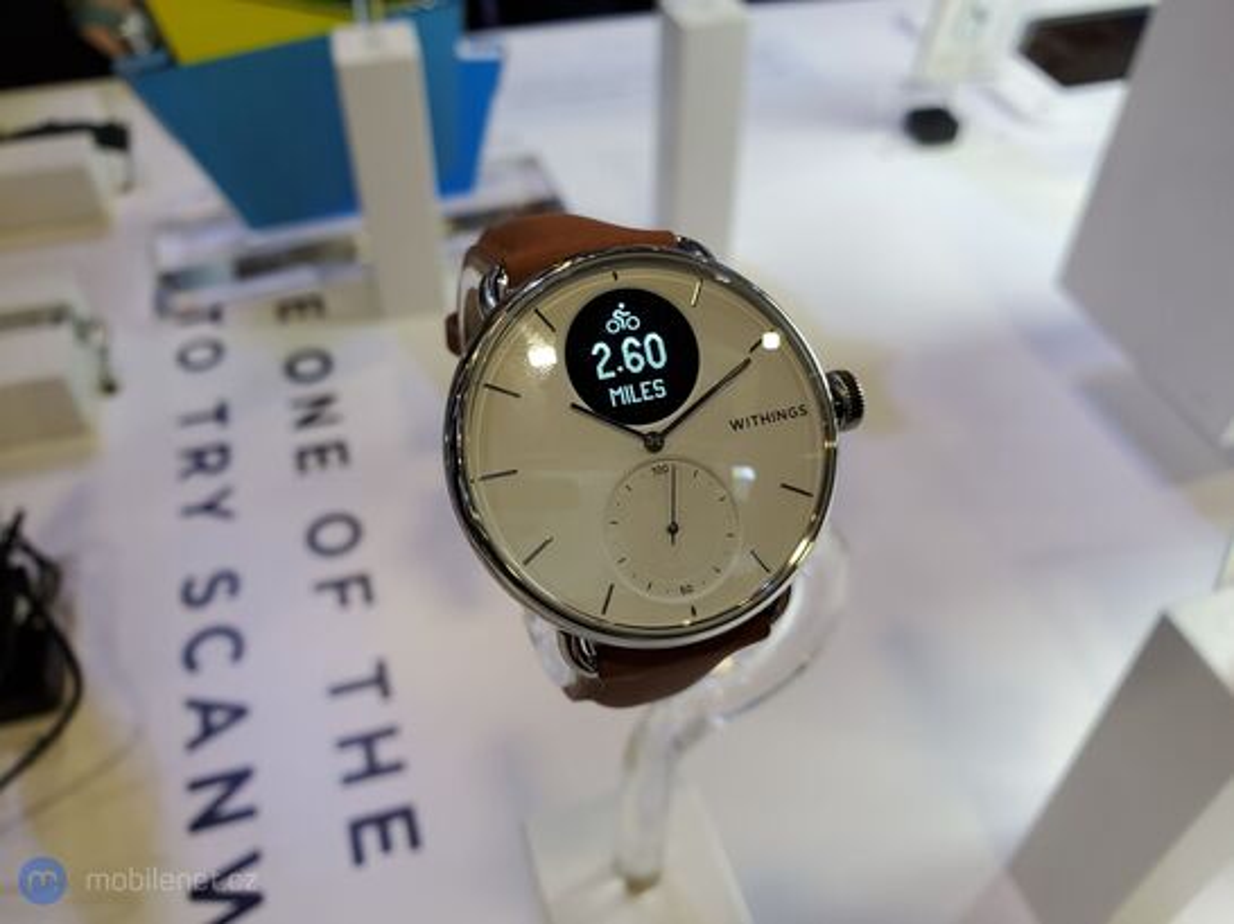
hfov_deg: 67.3
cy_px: 462
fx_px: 926
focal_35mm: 26
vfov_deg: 53.0
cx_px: 617
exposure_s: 1/120
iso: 200
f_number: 2.4
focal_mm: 4.3
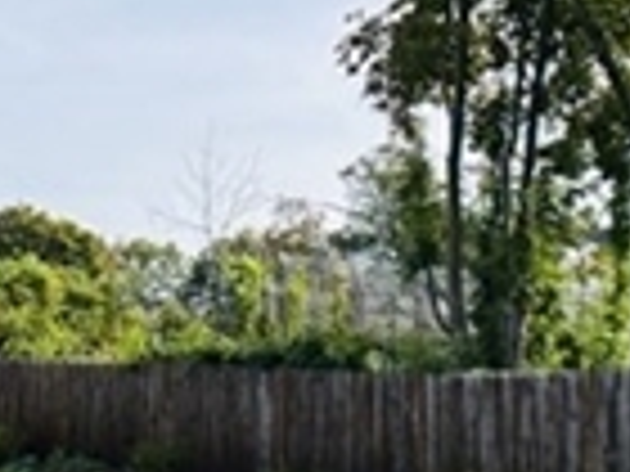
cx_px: 349
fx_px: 1729
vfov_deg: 15.5
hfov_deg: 20.6
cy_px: 303
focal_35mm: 95
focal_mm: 5.96
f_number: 1.6
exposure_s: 1/1912
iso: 50
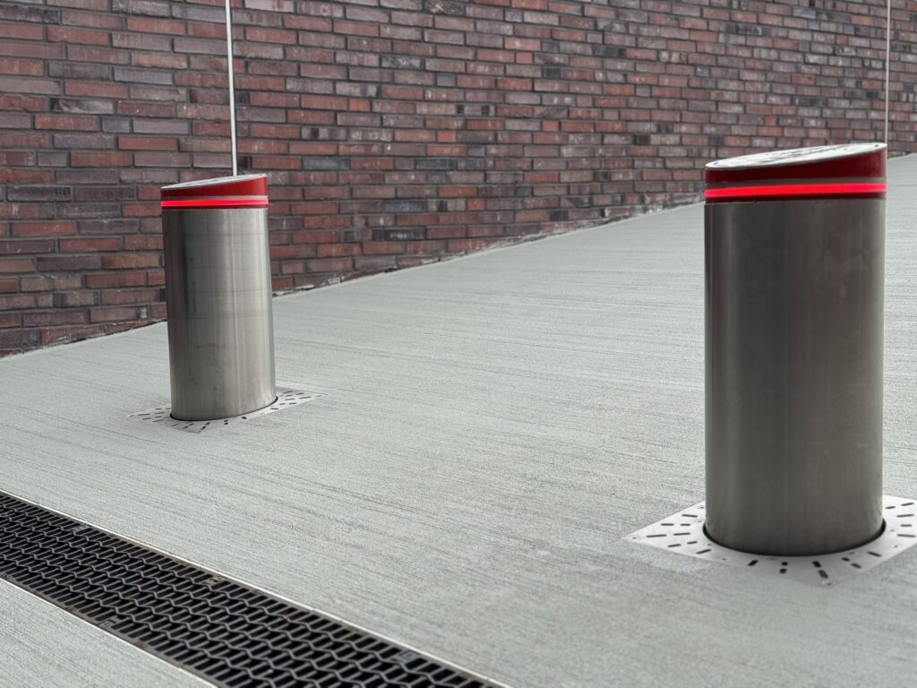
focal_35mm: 48
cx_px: 458
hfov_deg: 39.7
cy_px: 344
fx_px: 1272
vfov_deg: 30.3
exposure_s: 1/604
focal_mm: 6.76
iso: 64
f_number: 1.78
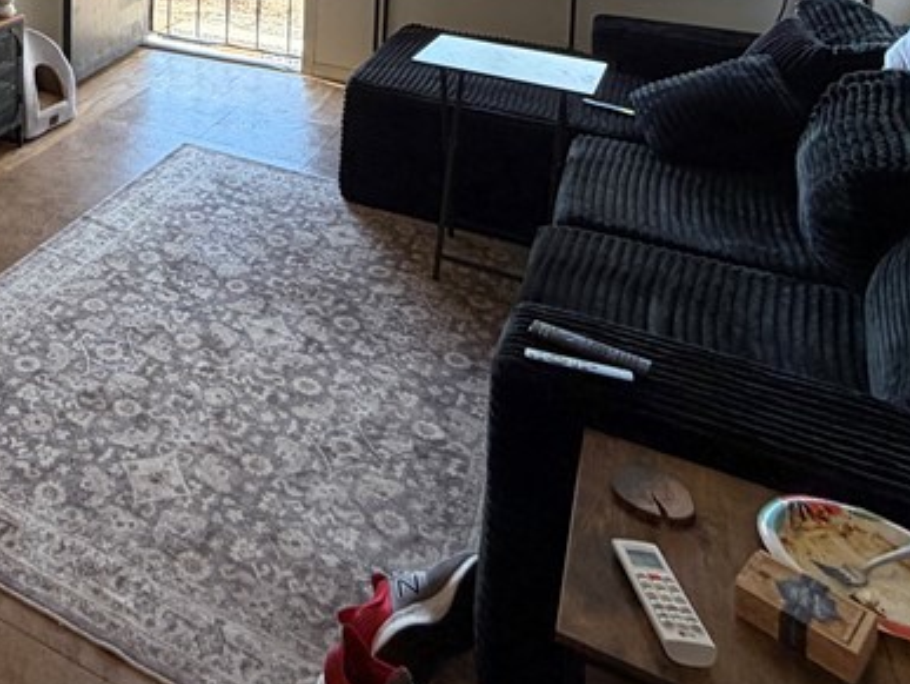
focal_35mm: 37
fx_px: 974
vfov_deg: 31.0
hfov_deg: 44.6
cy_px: -186
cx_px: 59
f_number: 2.2
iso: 160
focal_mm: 2.22
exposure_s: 1/121
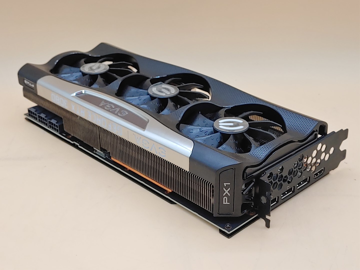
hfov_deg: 35.5
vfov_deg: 27.0
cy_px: 135
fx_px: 562
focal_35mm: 54
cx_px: 180
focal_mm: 4.36
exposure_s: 1/120
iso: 50
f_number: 1.8
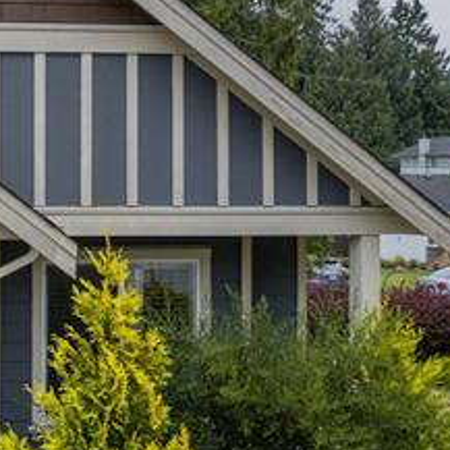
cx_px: -348
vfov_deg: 19.7
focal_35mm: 88
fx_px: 1294
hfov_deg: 16.6
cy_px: 171
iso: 100
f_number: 2.8
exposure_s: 1/640
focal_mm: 8.38
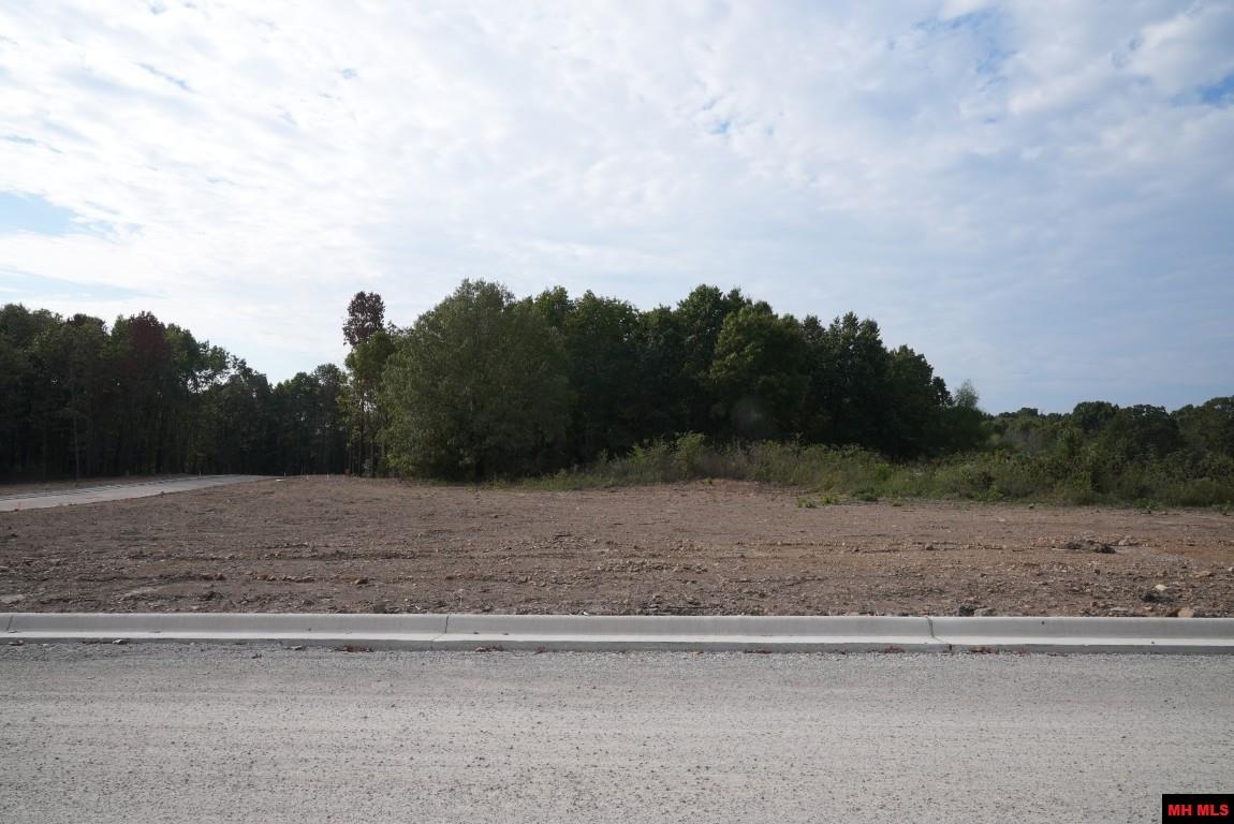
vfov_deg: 53.2
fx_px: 823
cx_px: 617
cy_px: 412
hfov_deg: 73.7
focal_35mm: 24
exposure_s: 1/250
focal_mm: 24
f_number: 20
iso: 640
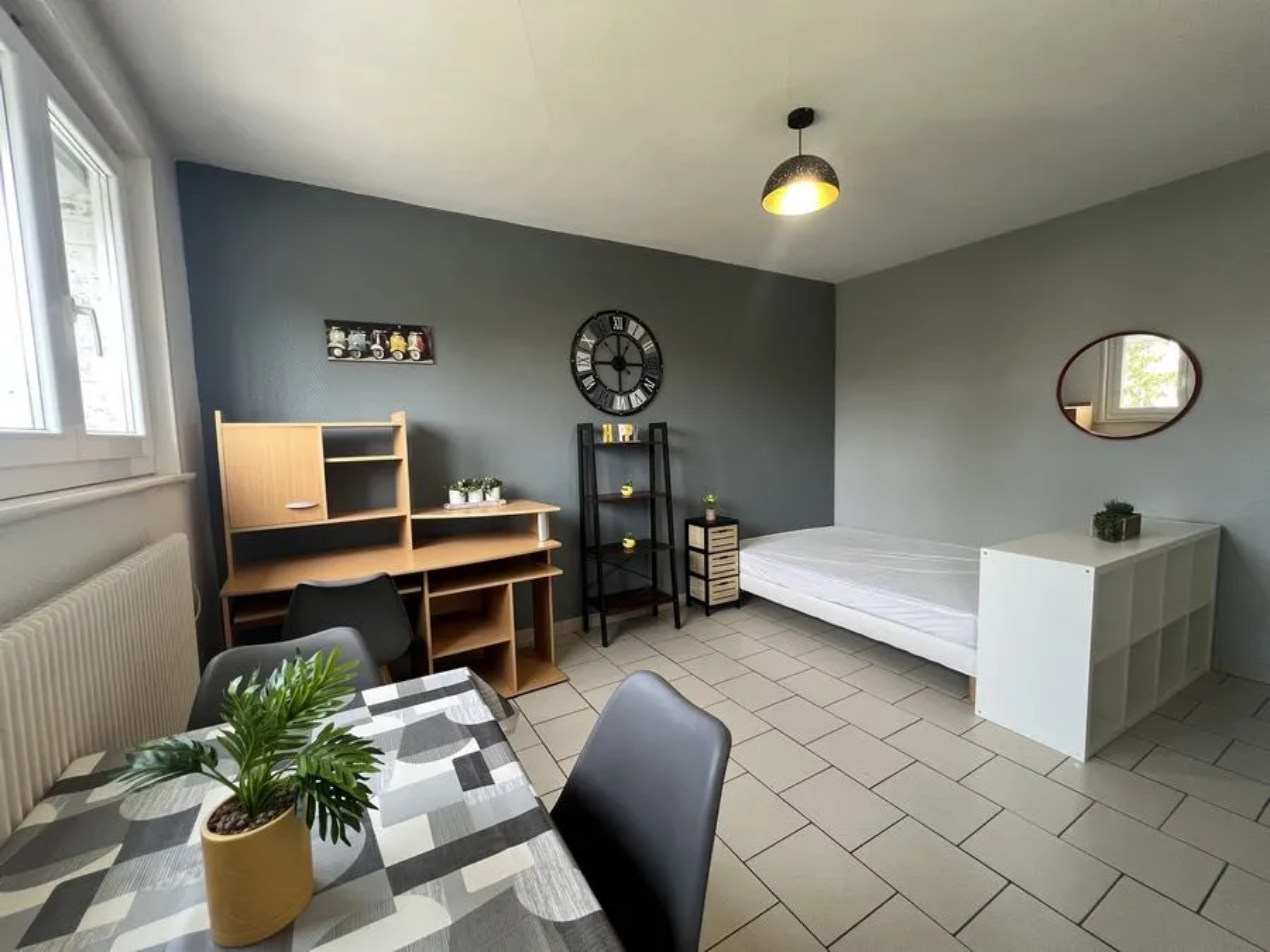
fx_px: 477
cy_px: 476
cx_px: 635
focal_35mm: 13
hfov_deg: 106.2
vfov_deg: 89.9
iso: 200
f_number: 1.8
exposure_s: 1/100
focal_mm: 1.57
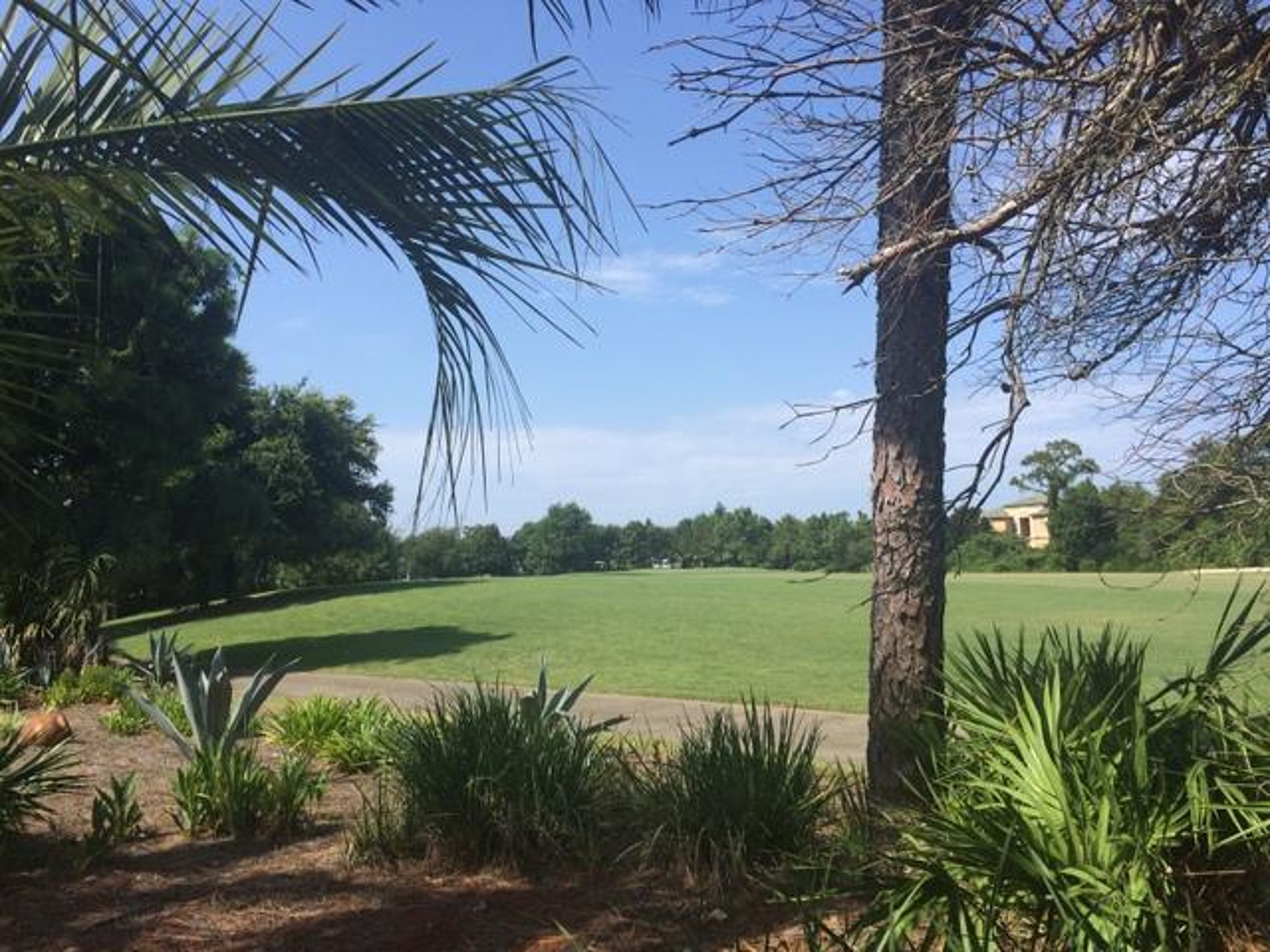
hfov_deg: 61.7
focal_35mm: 29
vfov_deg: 48.2
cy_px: 476
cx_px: 635
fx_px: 1064
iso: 32
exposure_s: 1/1953
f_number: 2.2
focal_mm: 4.15
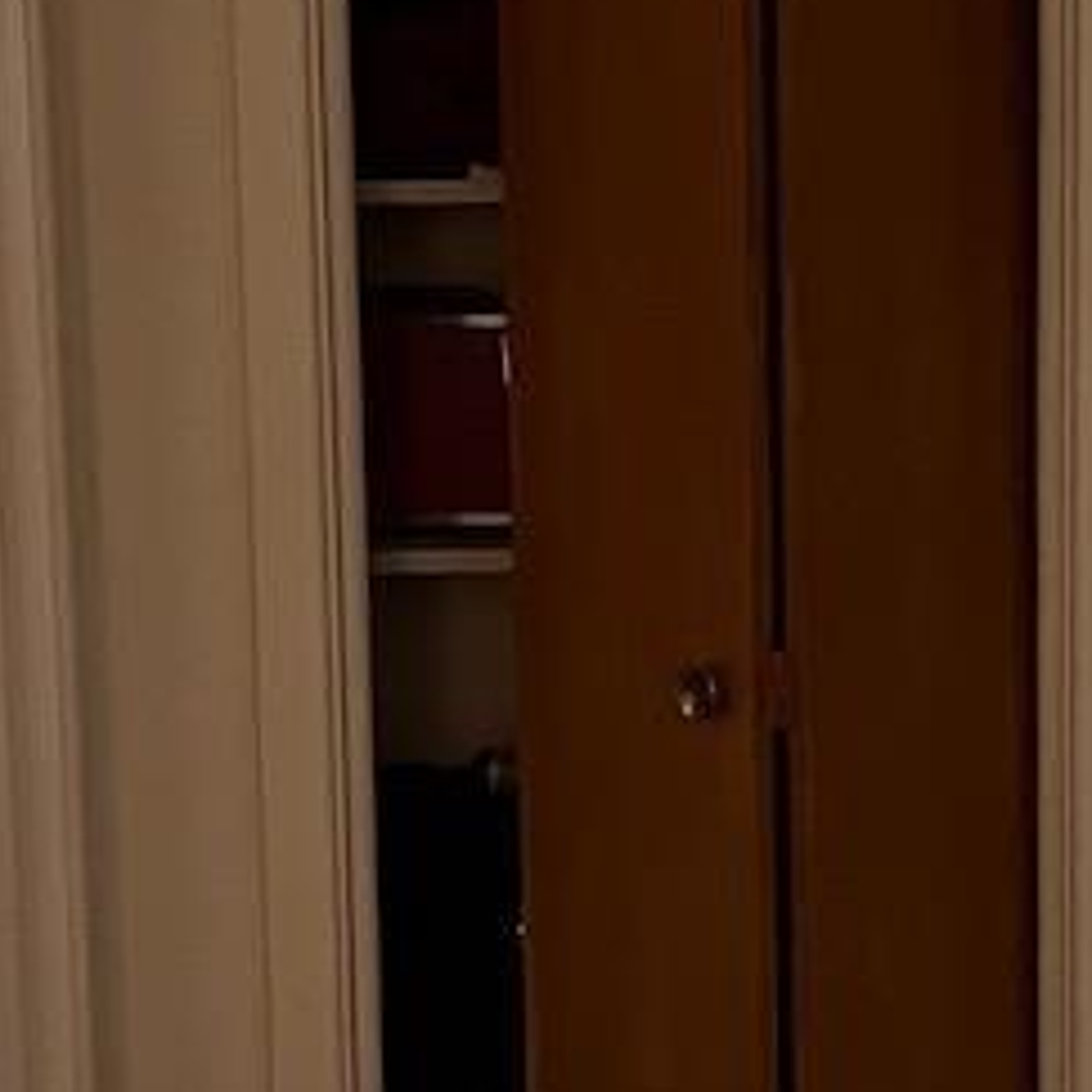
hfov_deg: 14.4
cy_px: 759
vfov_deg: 14.4
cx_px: 715
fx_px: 4319
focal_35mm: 121
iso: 640
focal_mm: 5.7
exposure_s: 1/30
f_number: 1.5
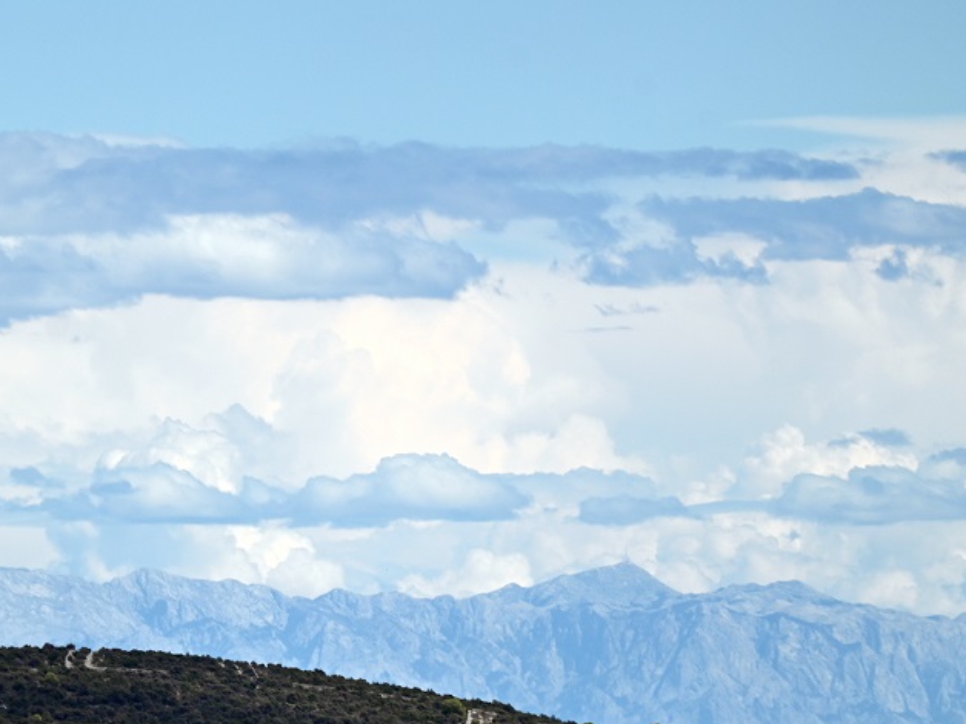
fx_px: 16660
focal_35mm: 597
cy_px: 589
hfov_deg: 3.3
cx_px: 354
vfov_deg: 2.5
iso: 100
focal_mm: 300
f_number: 5.6
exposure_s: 1/1000
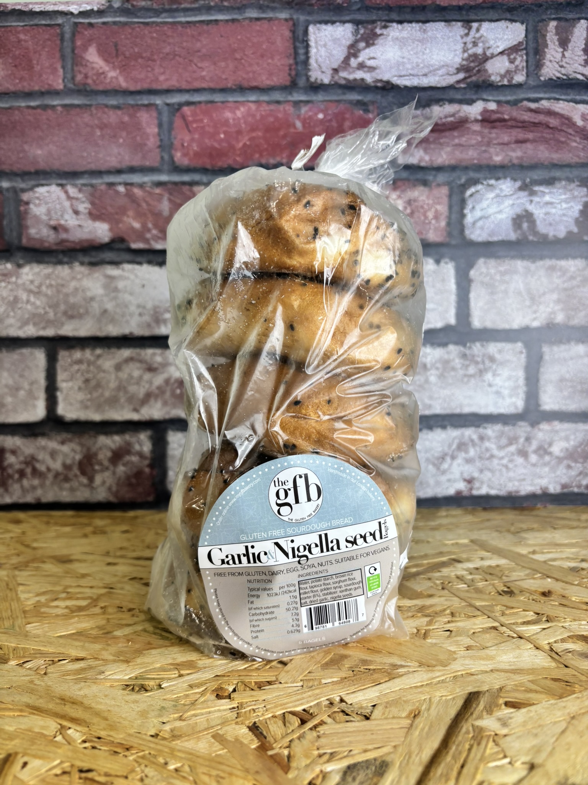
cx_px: 294
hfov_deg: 53.1
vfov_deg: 67.3
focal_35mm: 26
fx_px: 589
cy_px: 392
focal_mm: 5.96
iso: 50
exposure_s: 1/100
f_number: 1.6
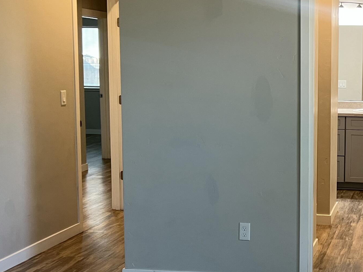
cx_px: 334
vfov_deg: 25.2
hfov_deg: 31.5
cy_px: 125
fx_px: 608
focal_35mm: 58
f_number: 1.5
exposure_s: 1/60
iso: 100
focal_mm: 5.7
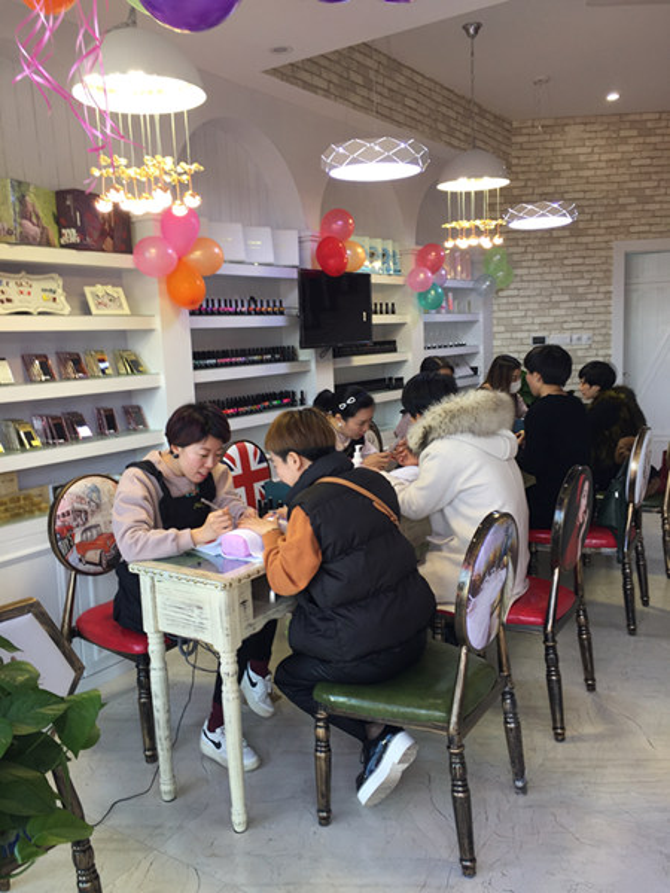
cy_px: 446
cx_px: 335
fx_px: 748
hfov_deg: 48.2
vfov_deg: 61.7
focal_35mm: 29
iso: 32
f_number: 2.2
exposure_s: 1/50
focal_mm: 4.15
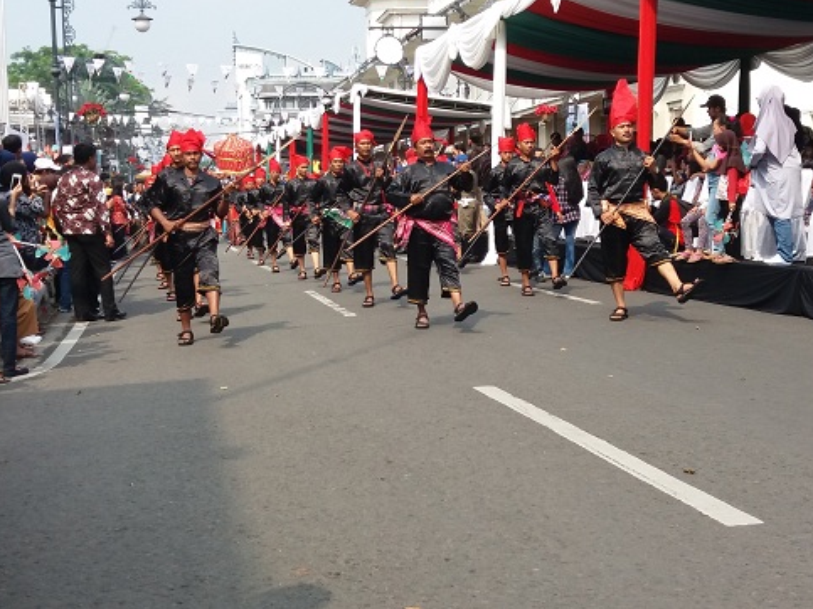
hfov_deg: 61.7
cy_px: 299
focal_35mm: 29
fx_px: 681
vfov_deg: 48.2
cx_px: 414
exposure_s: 1/674
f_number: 1.9
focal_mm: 3.7
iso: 64
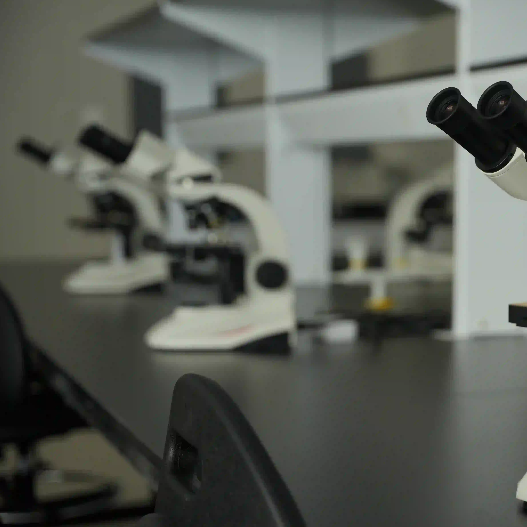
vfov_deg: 21.9
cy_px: 255
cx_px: 498
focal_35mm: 79
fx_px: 1363
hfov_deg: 21.3
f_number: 2.8
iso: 640
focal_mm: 49.1
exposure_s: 1/125
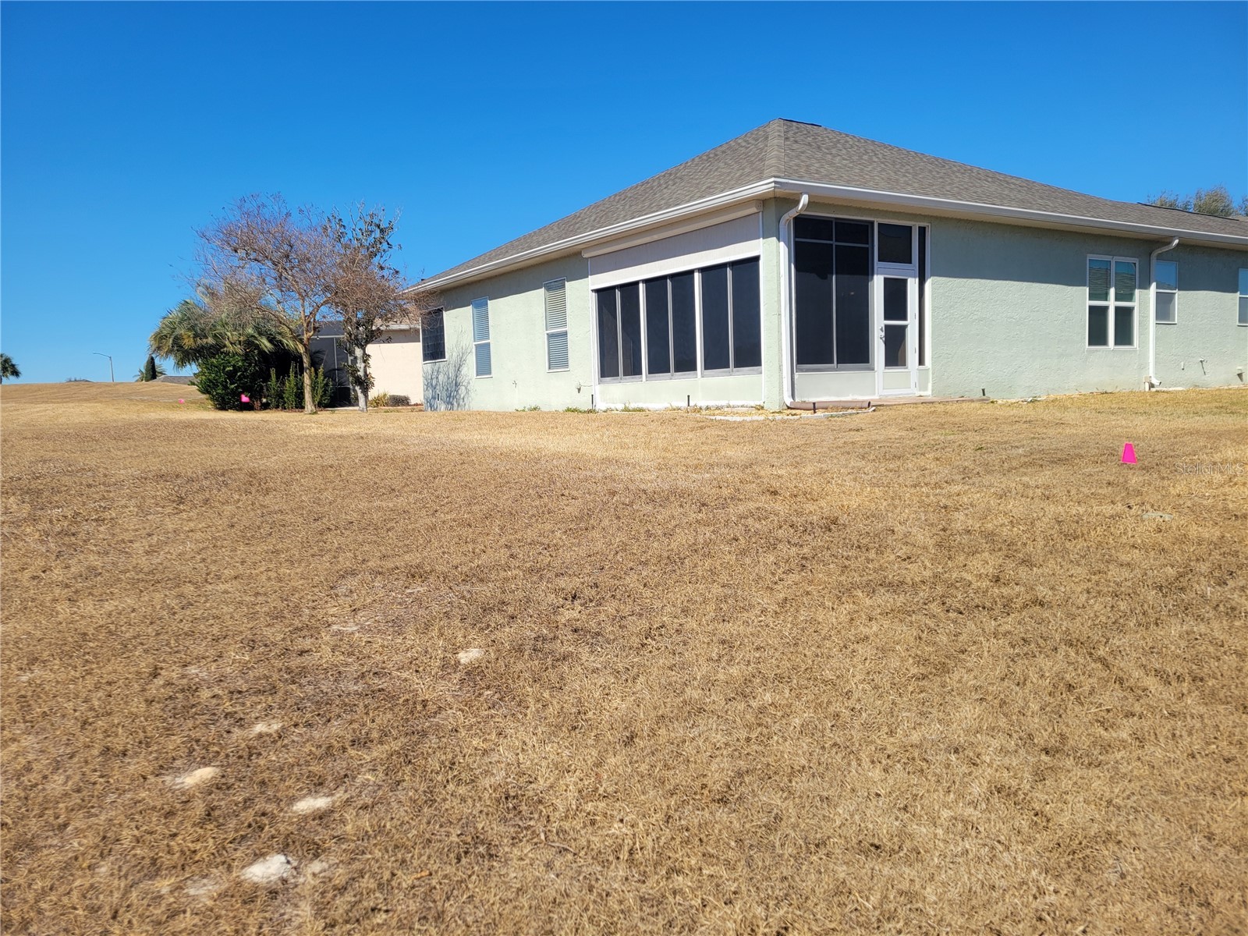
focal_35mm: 26
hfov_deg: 67.3
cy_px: 468
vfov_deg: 53.1
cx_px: 624
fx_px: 937
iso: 40
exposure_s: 1/2650
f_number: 1.8
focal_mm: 5.4
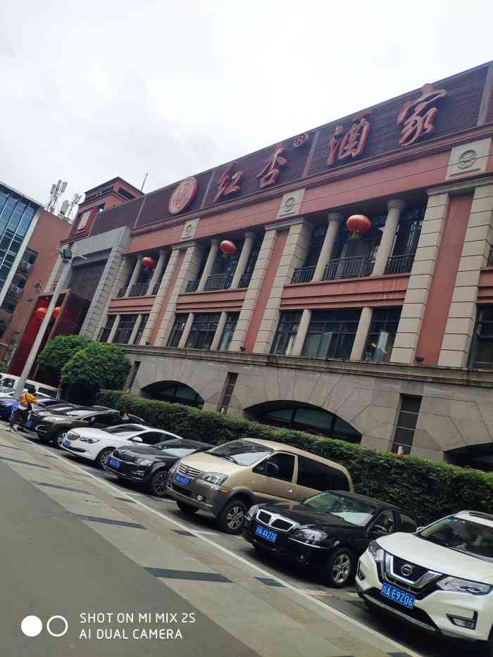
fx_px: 399
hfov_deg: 63.5
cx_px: 246
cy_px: 328
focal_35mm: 21
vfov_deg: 79.0
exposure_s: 1/1667
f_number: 1.8
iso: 100
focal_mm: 4.22
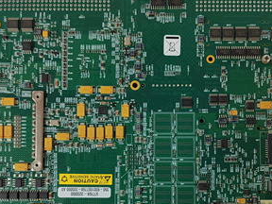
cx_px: 156
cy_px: 140
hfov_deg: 46.7
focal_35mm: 40
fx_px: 314
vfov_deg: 35.5
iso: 1338
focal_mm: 5.52
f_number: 1.9
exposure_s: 1/50
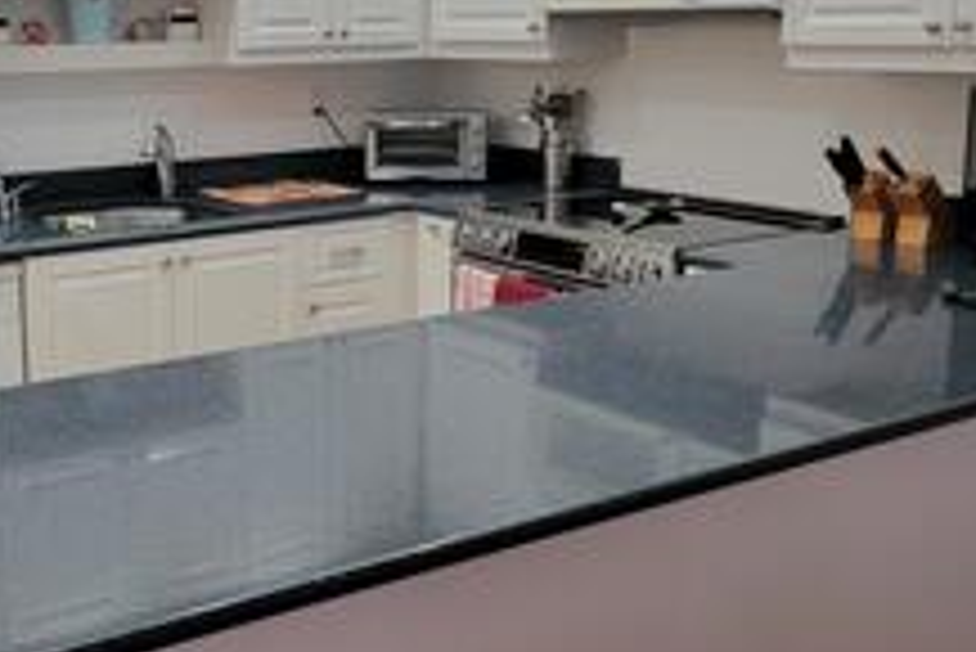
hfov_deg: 41.4
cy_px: 229
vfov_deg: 29.1
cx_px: 238
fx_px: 1248
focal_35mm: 46
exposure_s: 1/120
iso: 200
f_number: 1.8
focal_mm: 6.7
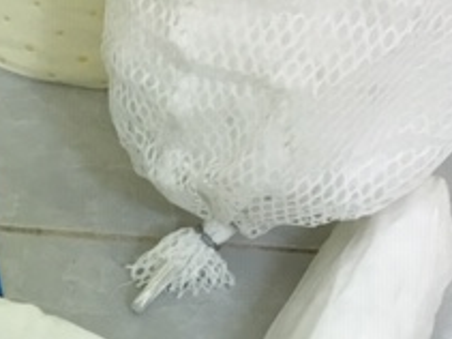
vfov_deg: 15.5
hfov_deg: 20.1
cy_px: 511
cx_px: -161
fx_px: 1148
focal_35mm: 88
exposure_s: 1/17
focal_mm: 4.15
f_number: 2.2
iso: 100
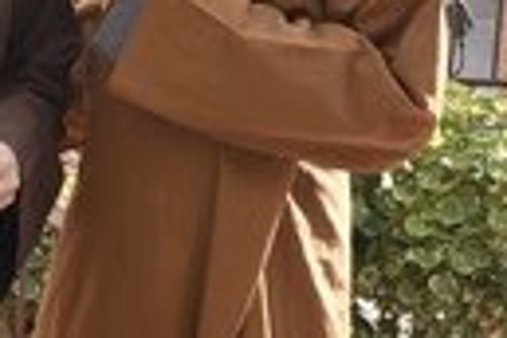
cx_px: -79
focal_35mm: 121
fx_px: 1704
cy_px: -234
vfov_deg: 10.7
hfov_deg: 16.3
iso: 320
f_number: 7.1
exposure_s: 1/320
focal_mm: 24
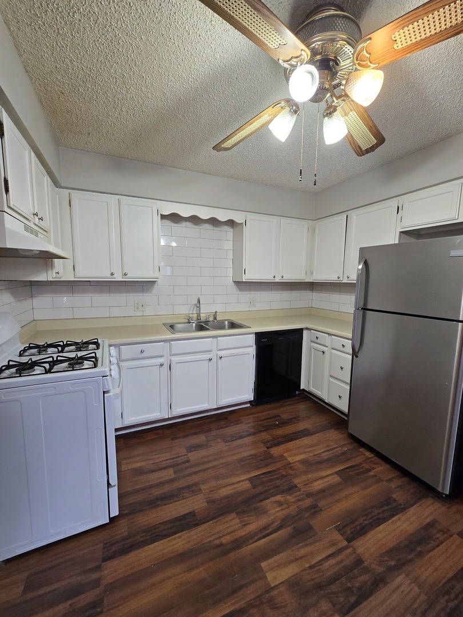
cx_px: 232
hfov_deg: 89.9
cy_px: 308
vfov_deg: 106.2
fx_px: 232
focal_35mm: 13
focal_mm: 2.2
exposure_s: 1/60
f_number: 2.2
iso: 80
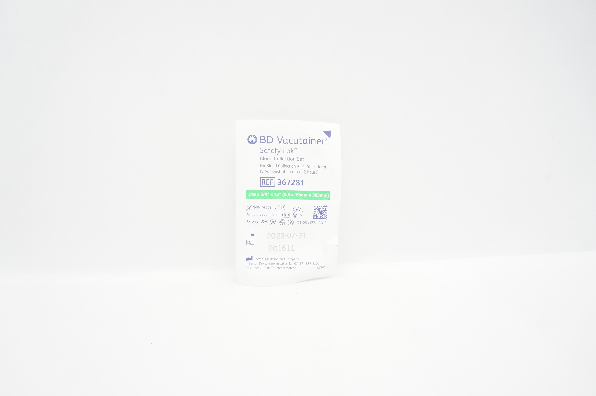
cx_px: 298
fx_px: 447
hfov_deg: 67.4
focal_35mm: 27
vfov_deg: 47.8
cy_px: 198
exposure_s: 1/80
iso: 800
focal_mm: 18
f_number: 5
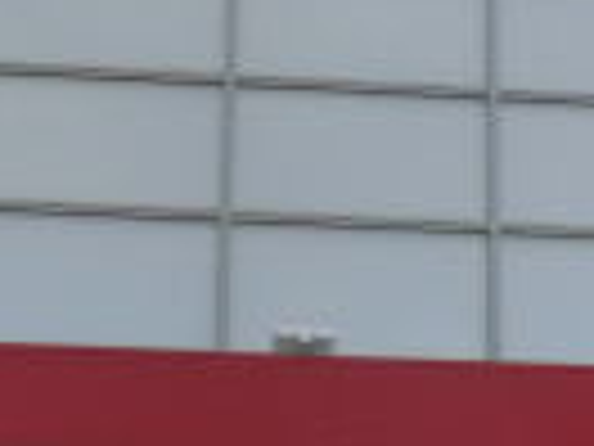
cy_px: 234
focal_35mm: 116
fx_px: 1991
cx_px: 423
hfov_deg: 16.9
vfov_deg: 12.8
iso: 80
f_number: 7.5
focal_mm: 4.3
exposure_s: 1/320
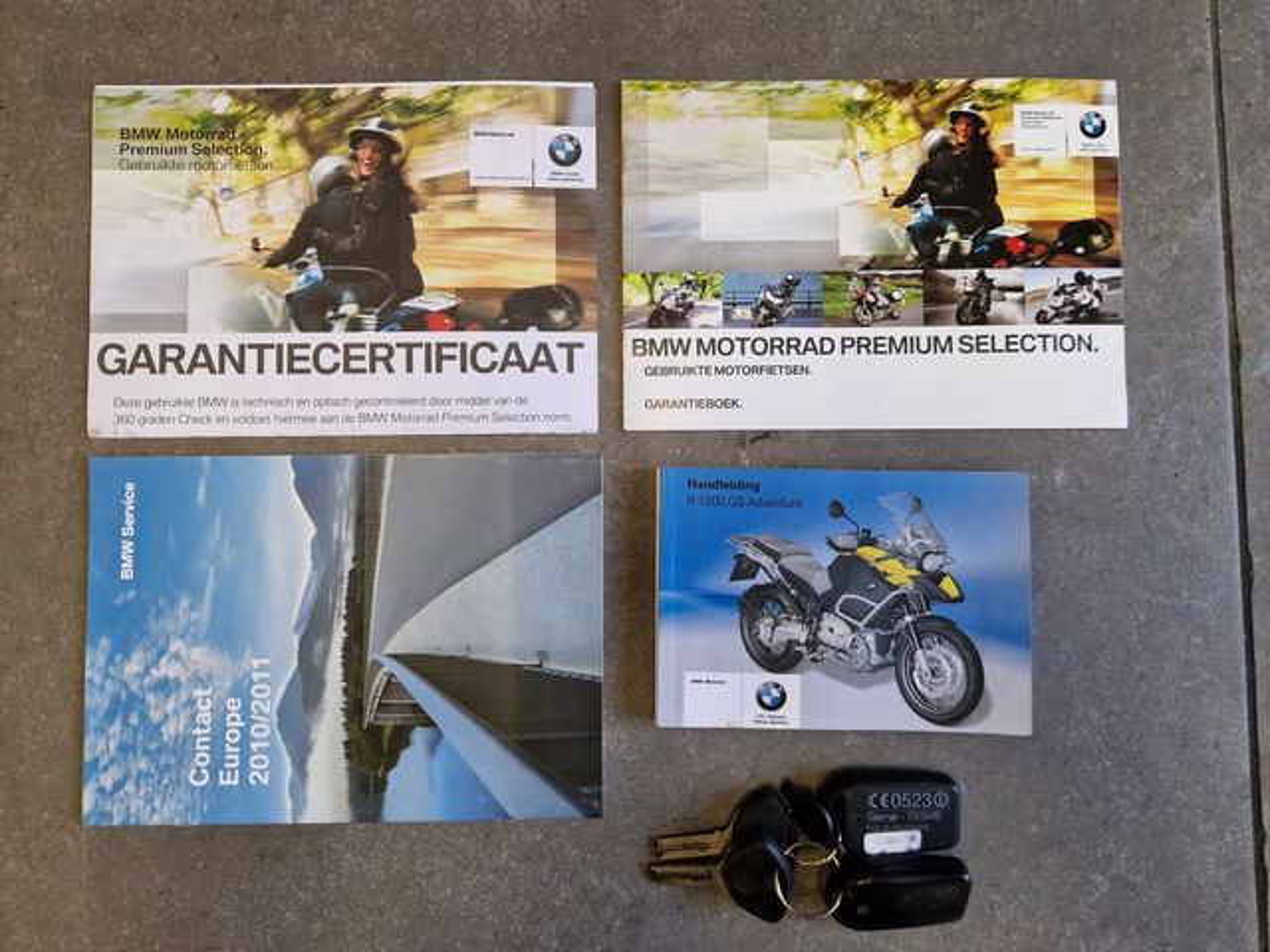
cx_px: 635
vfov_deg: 58.9
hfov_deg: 73.9
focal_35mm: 23
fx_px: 844
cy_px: 476
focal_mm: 5.4
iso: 320
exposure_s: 1/100
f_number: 1.8
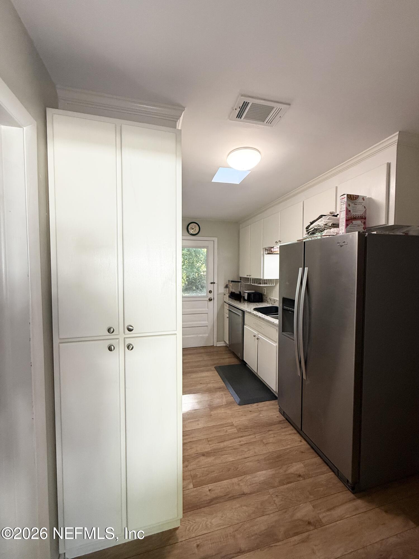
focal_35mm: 14
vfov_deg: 102.1
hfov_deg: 85.7
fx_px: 226
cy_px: 280
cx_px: 210
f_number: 2.2
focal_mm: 2.22
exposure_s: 1/120
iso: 160
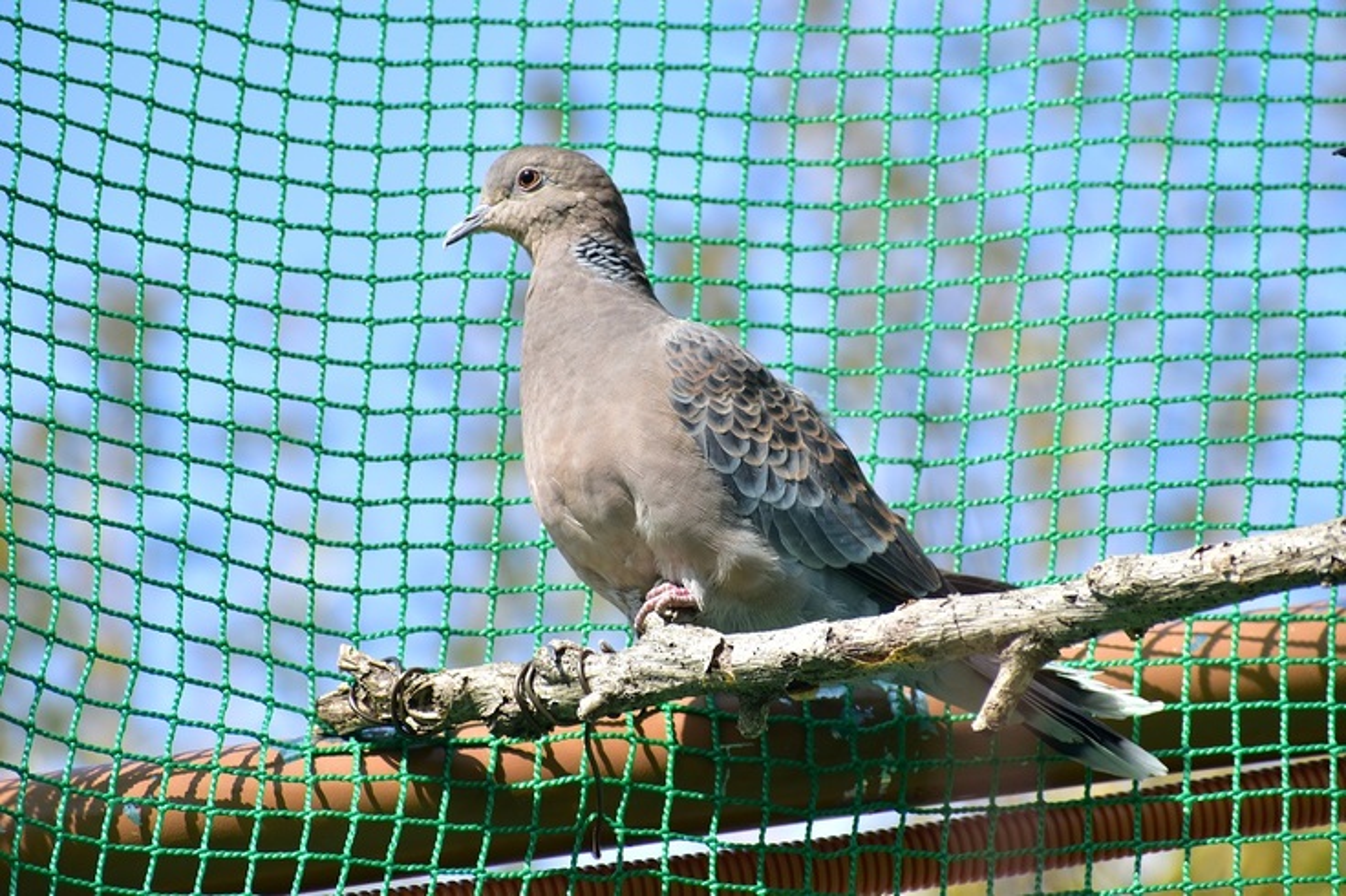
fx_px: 13453
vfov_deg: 3.8
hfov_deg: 5.7
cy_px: 448
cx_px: 673
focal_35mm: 360
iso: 125
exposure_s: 1/200
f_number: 7.1
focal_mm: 240
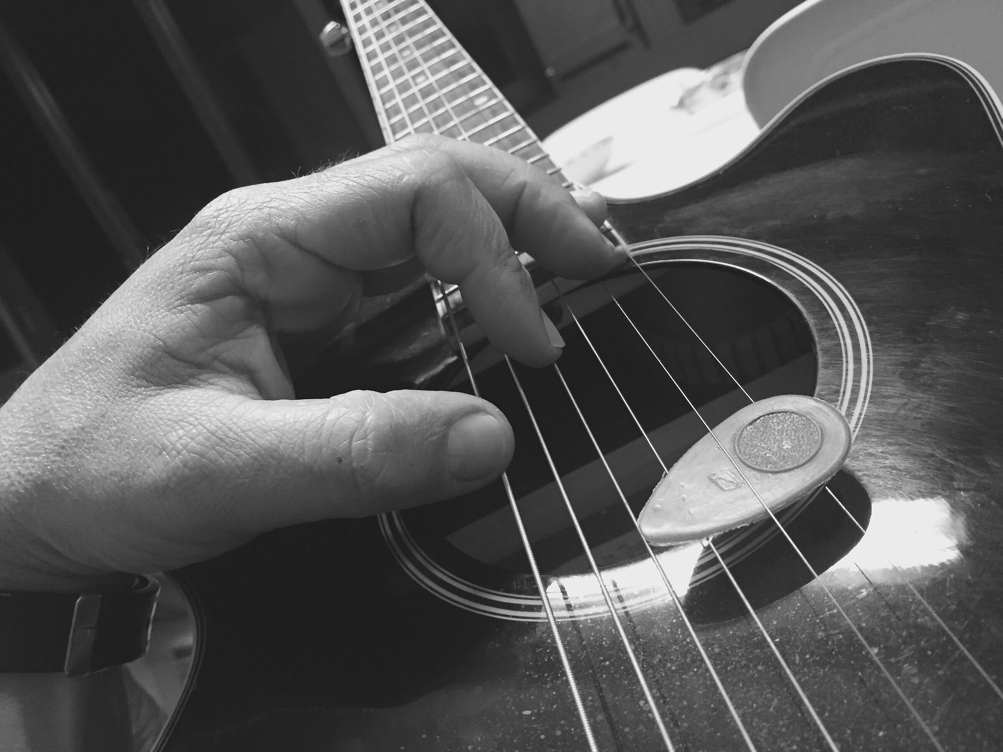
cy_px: 376
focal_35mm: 29
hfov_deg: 61.7
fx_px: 840
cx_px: 502
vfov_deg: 48.2
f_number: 2.2
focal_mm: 4.15
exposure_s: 1/20
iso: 250
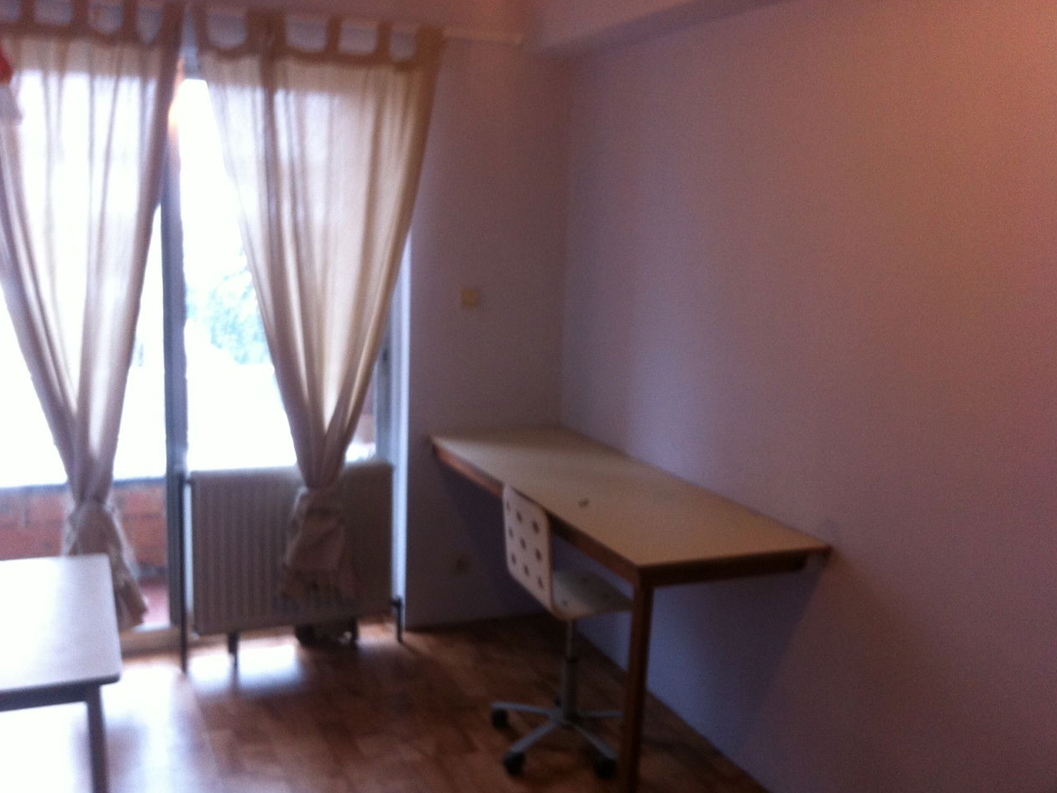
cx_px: 523
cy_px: 402
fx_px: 1099
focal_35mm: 36
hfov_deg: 51.3
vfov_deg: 39.7
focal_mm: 3.85
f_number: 2.8
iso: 160
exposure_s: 1/15
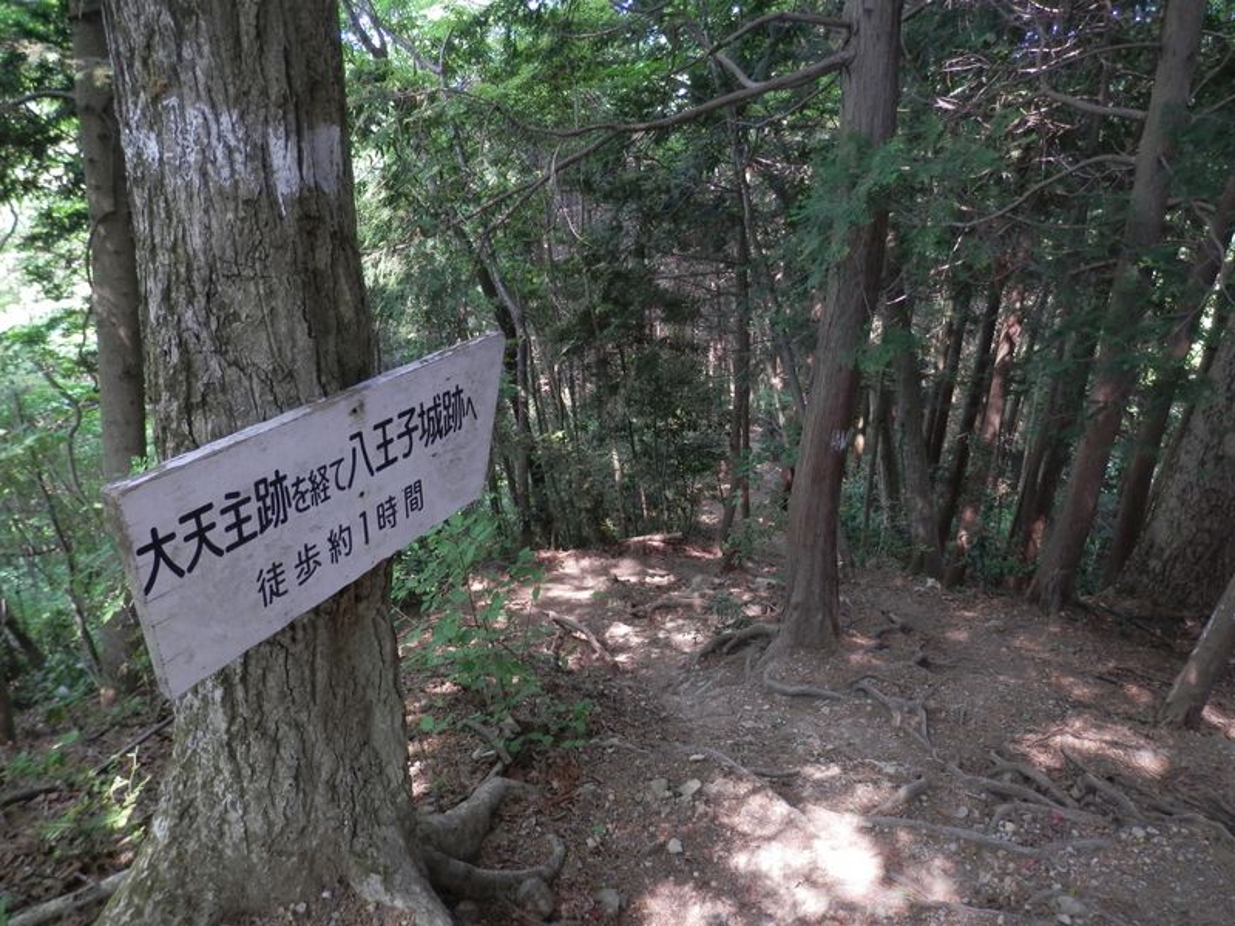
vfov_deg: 54.9
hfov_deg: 69.4
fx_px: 892
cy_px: 463
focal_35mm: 25
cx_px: 618
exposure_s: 1/30
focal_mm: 4.5
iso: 100
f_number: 3
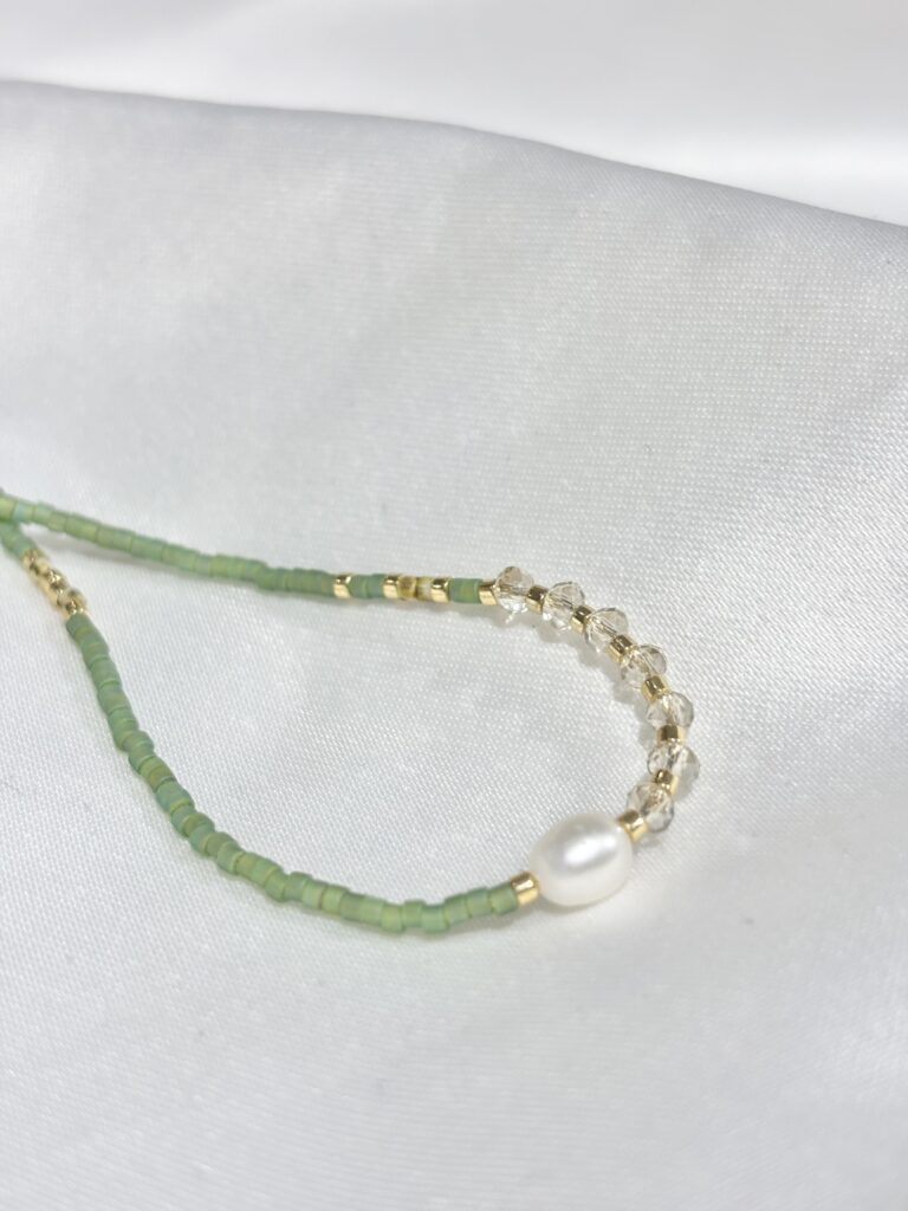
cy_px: 606
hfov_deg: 28.0
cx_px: 454
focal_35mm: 52
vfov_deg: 36.8
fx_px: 1819
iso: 32
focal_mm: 5.96
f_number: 1.6
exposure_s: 1/276
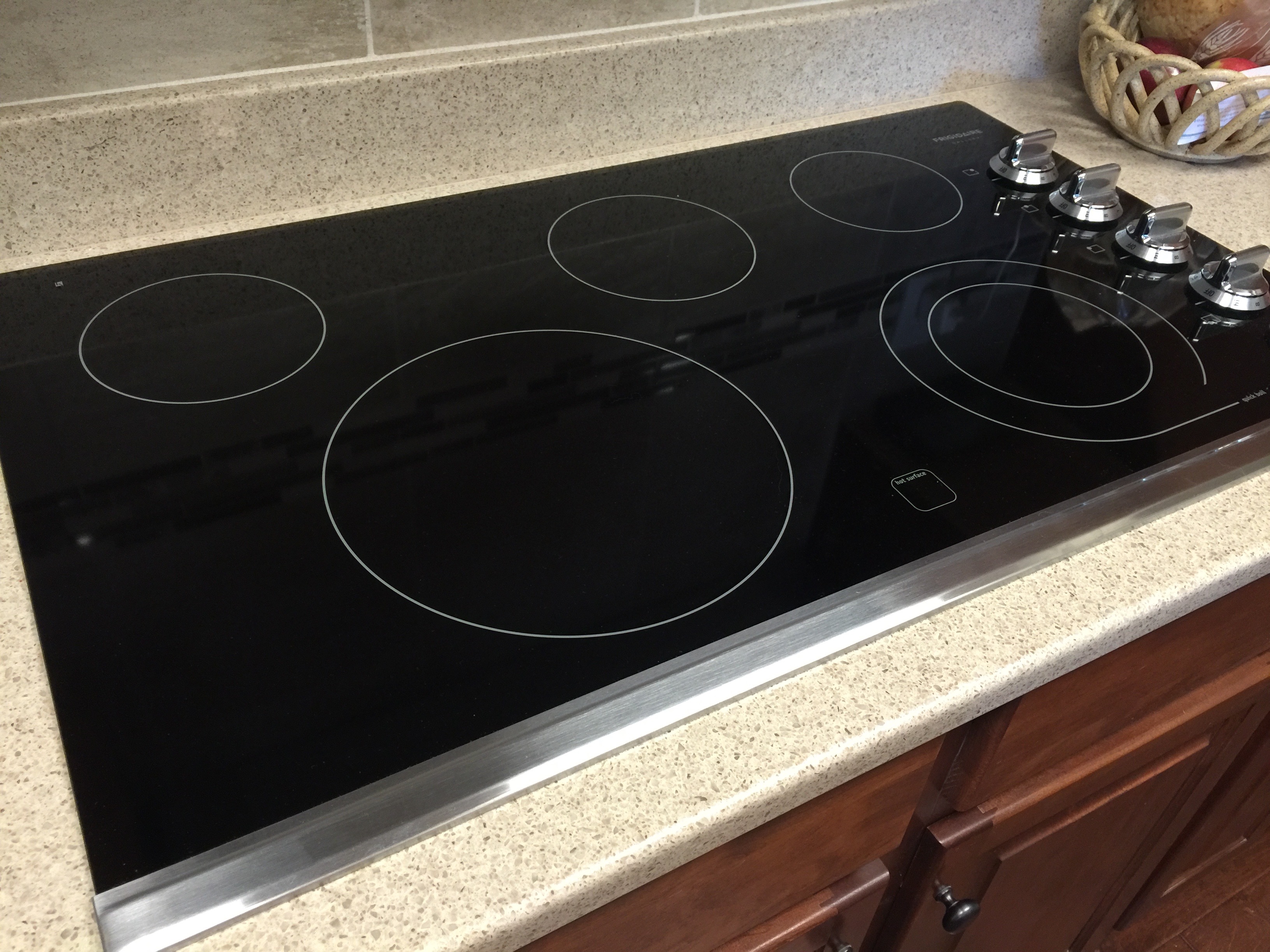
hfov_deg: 61.7
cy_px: 476
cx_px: 635
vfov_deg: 48.2
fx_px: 1064
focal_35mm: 29
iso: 100
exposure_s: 1/15
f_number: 2.2
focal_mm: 4.15
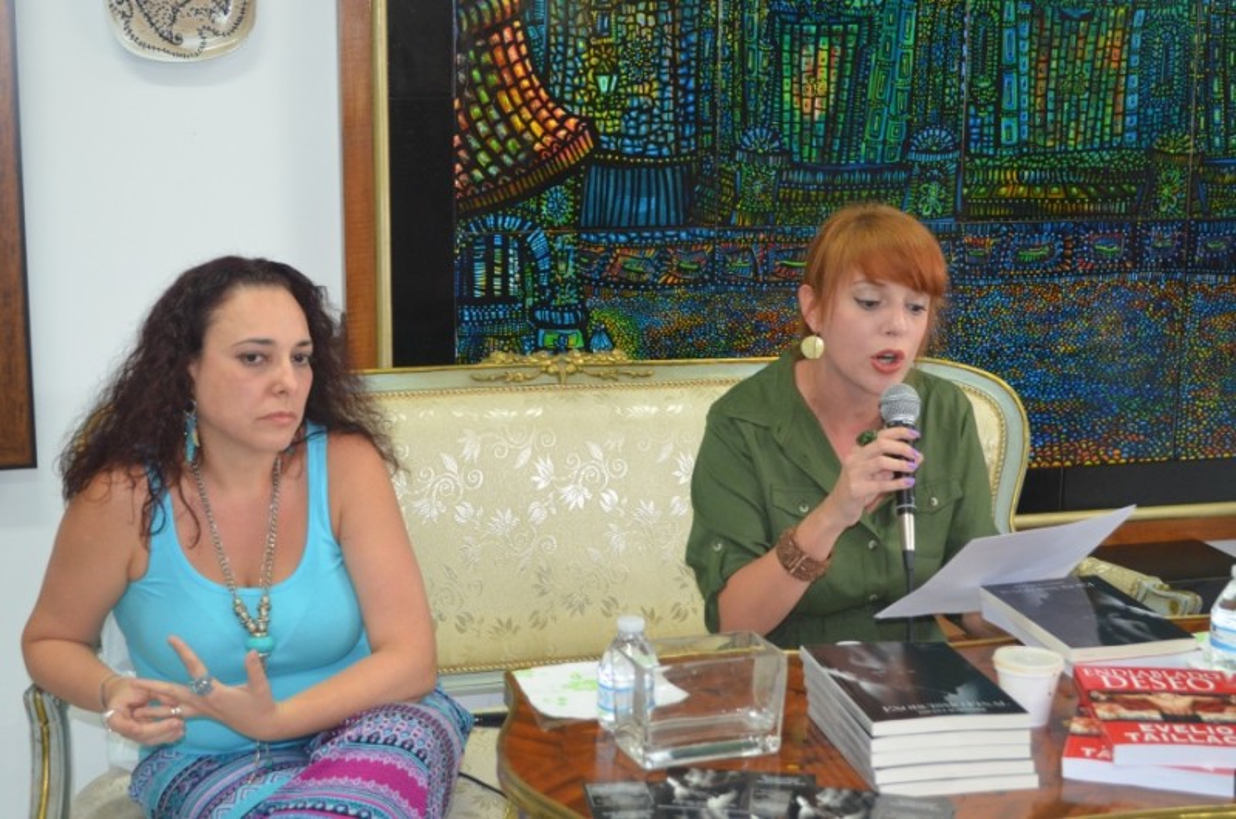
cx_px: 618
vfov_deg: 22.5
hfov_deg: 33.5
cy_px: 410
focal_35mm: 60
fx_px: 2056
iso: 1800
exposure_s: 1/60
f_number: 5.3
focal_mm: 40
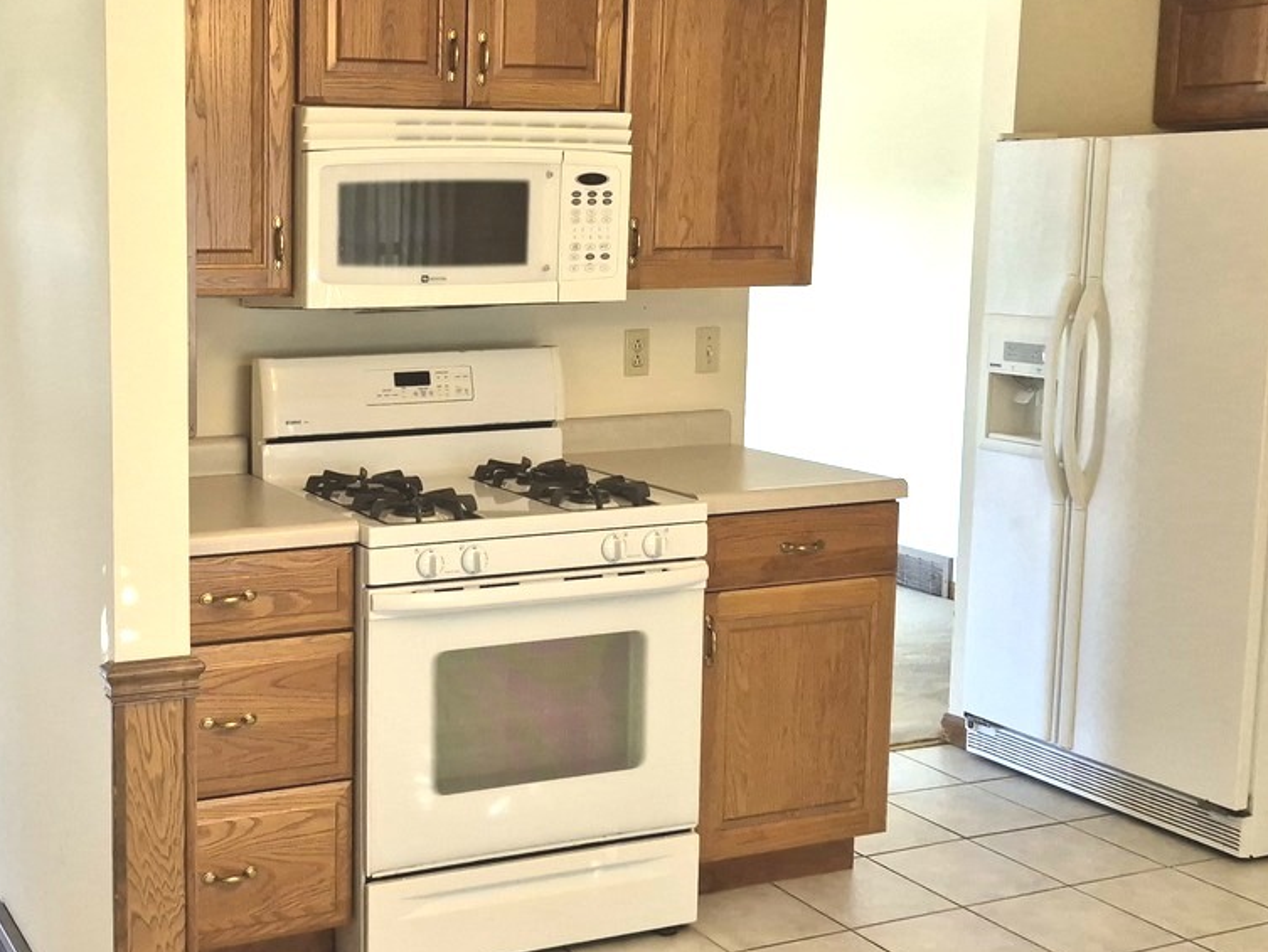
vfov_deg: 32.8
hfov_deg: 41.1
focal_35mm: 44
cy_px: 413
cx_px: 249
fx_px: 1612
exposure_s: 1/120
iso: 200
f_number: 1.8
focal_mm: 5.4
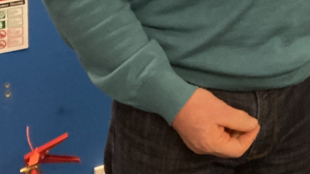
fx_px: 888
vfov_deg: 10.1
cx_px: 482
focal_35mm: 108
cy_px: -211
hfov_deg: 17.5
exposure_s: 1/50
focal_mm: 3.99
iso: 200
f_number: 1.8
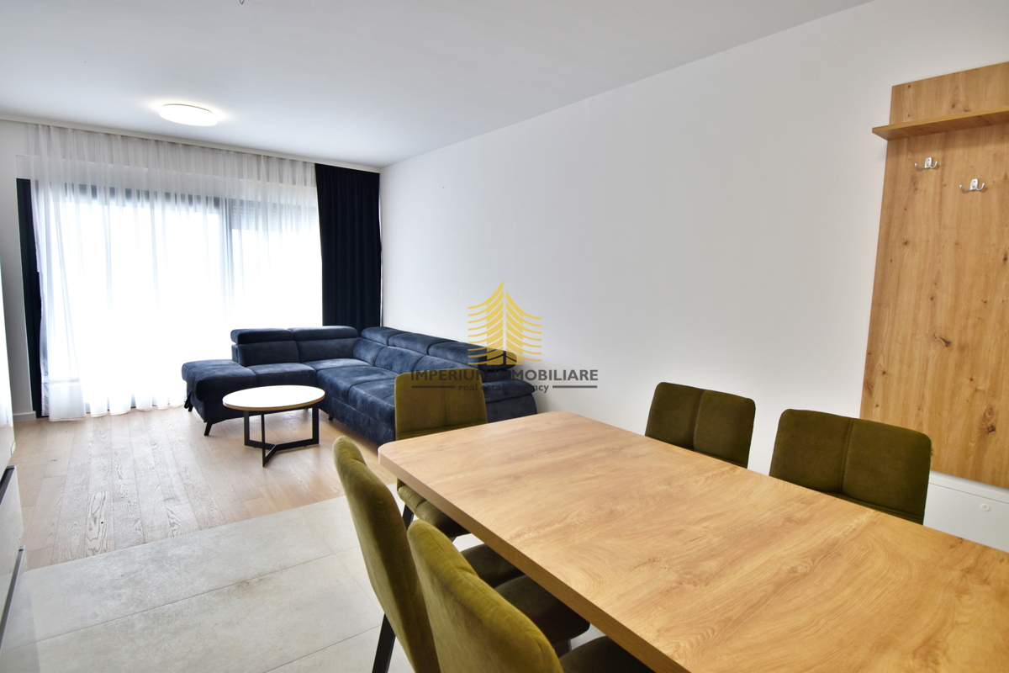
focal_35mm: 18
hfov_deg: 90.0
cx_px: 504
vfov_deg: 67.4
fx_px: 504
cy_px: 336
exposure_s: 1/30
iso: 100
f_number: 4.8
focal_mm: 12
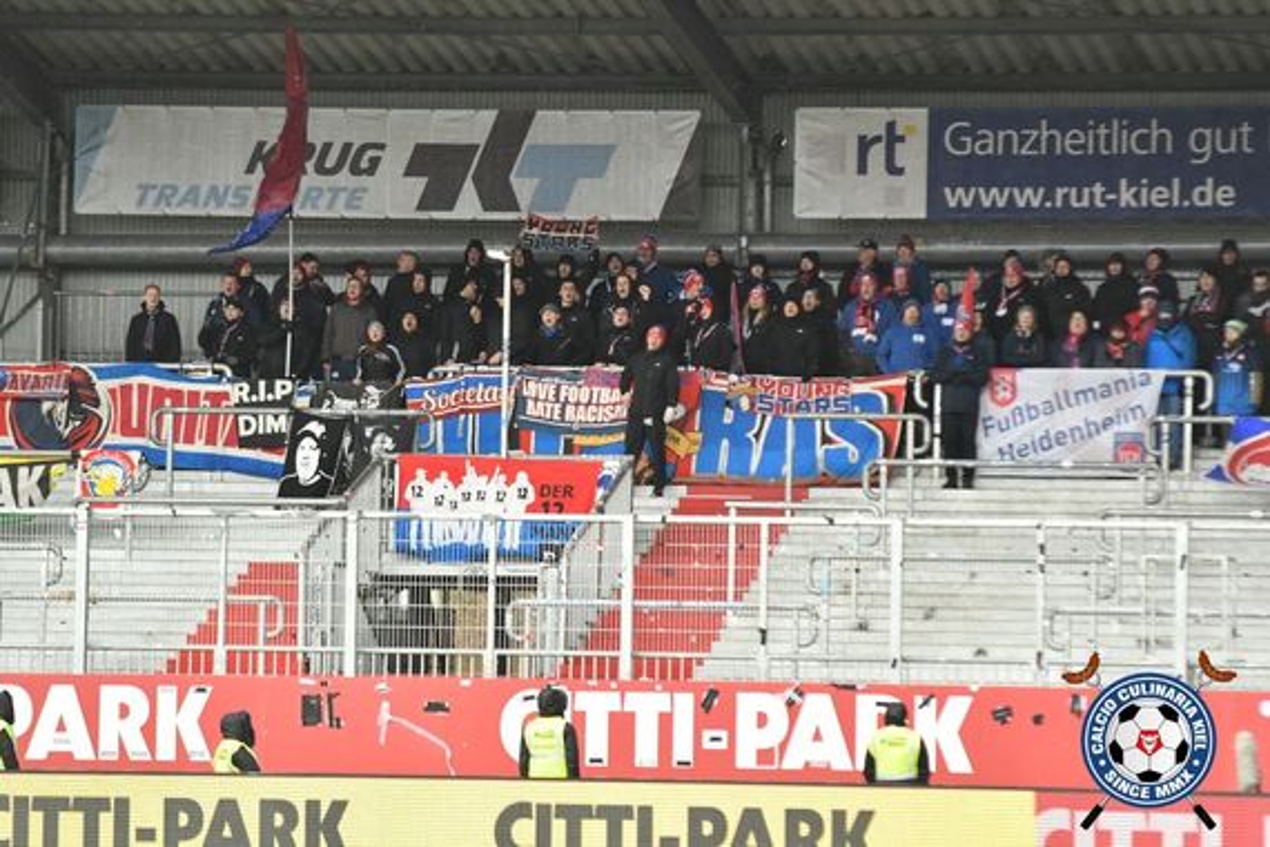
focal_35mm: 240
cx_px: 635
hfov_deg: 8.6
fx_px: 8466
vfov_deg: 5.7
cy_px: 424
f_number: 3.2
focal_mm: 160
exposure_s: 1/1600
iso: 1600
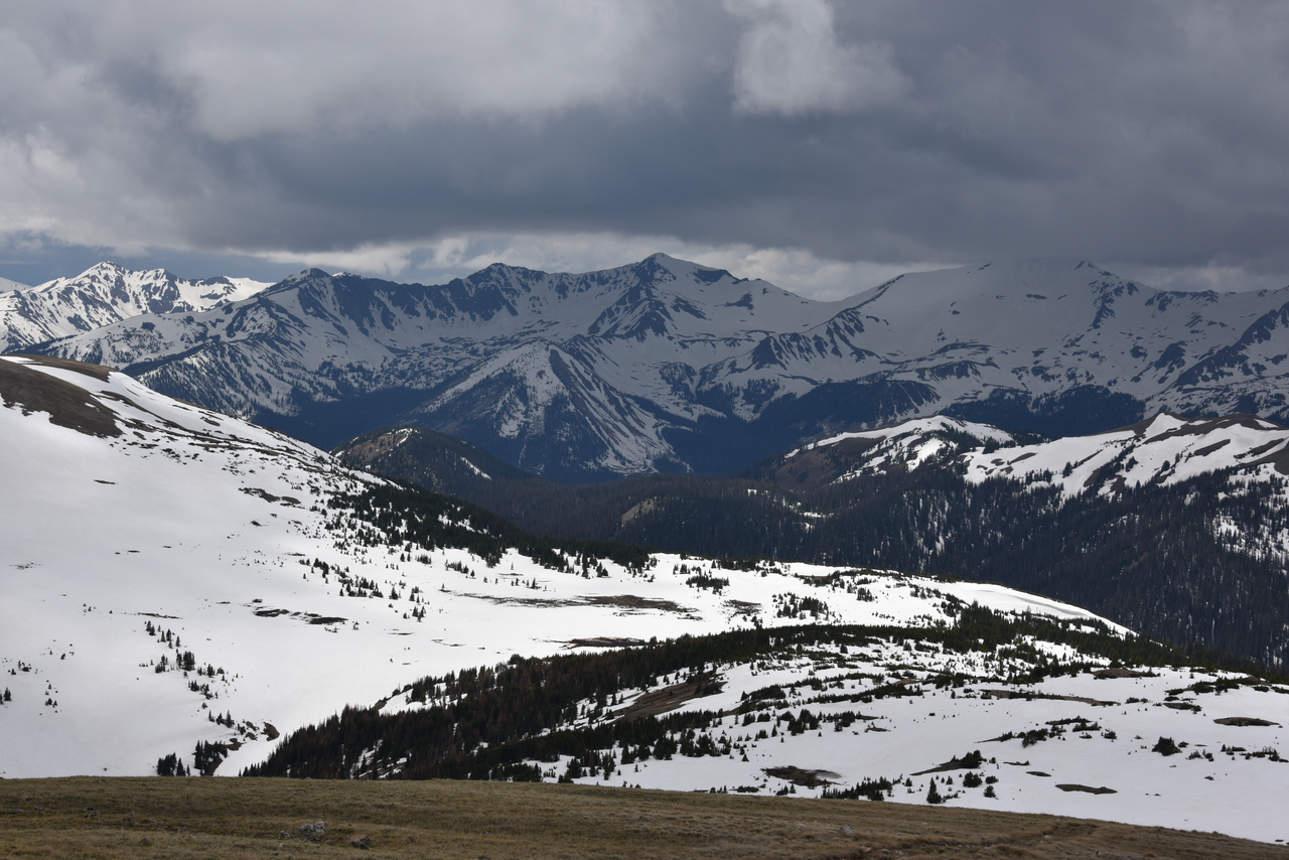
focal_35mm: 78
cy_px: 430
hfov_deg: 26.0
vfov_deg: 17.5
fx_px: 2793
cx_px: 644
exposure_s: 1/500
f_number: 11
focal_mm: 78
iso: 100
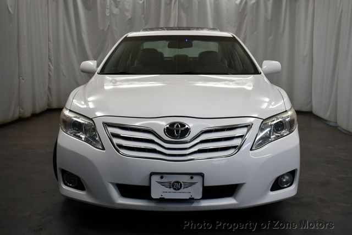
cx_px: 176
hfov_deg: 48.4
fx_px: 391
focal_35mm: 40
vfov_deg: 33.5
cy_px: 118
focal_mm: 20
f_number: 3.8
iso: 560
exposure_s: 1/250
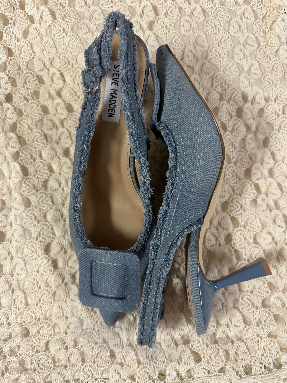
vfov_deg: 71.6
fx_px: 265
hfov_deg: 56.8
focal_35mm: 24
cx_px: 144
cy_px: 192
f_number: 1.78
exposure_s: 1/60
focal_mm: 6.86
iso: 200
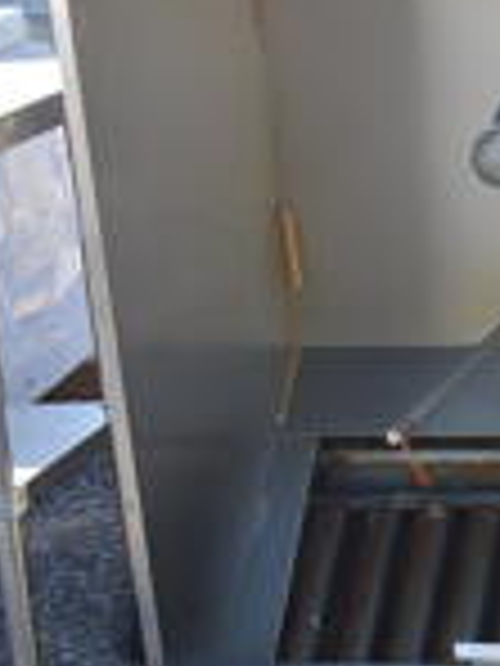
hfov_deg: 11.6
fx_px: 2061
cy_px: 252
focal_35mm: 107
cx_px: 1171
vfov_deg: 18.3
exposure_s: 1/200
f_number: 6.3
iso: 200
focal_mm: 18
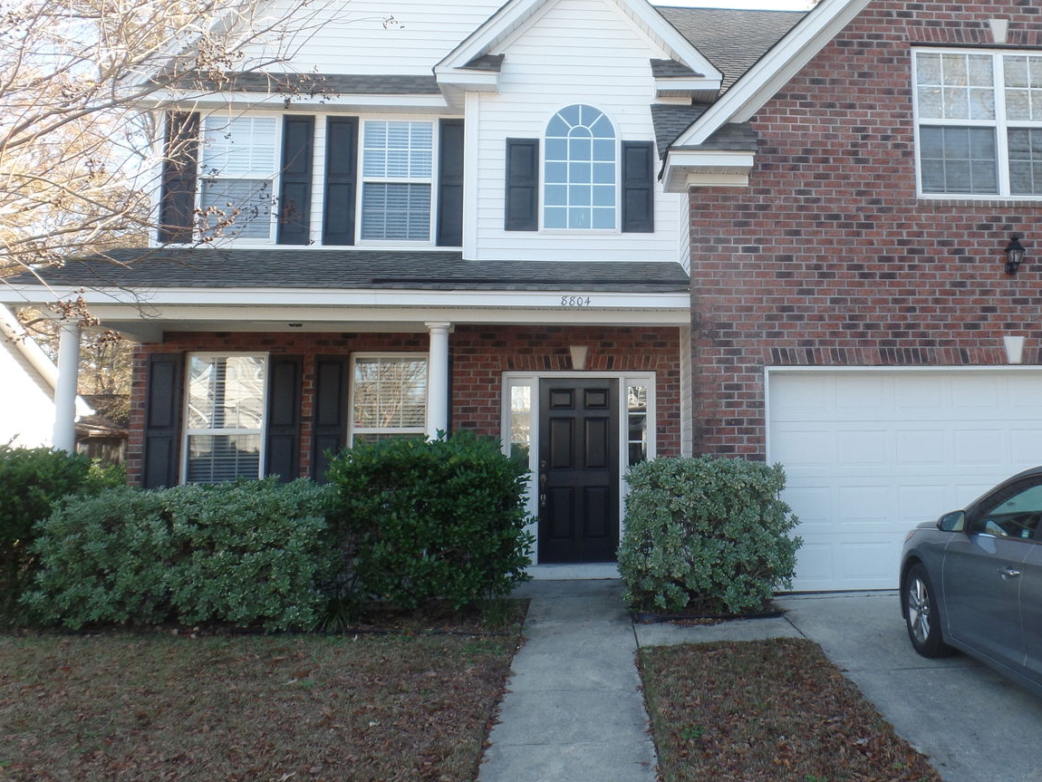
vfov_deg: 44.0
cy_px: 320
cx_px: 692
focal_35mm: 32
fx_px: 963
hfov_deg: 55.6
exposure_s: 1/125
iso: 80
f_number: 3.5
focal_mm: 4.1
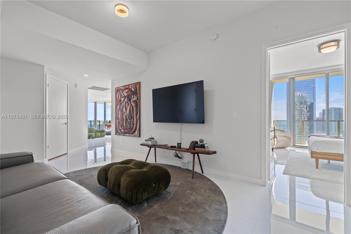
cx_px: 176
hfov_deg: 96.7
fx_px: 156
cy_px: 117
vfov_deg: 73.7
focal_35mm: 16
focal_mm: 16
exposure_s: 1/5
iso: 250
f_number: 13
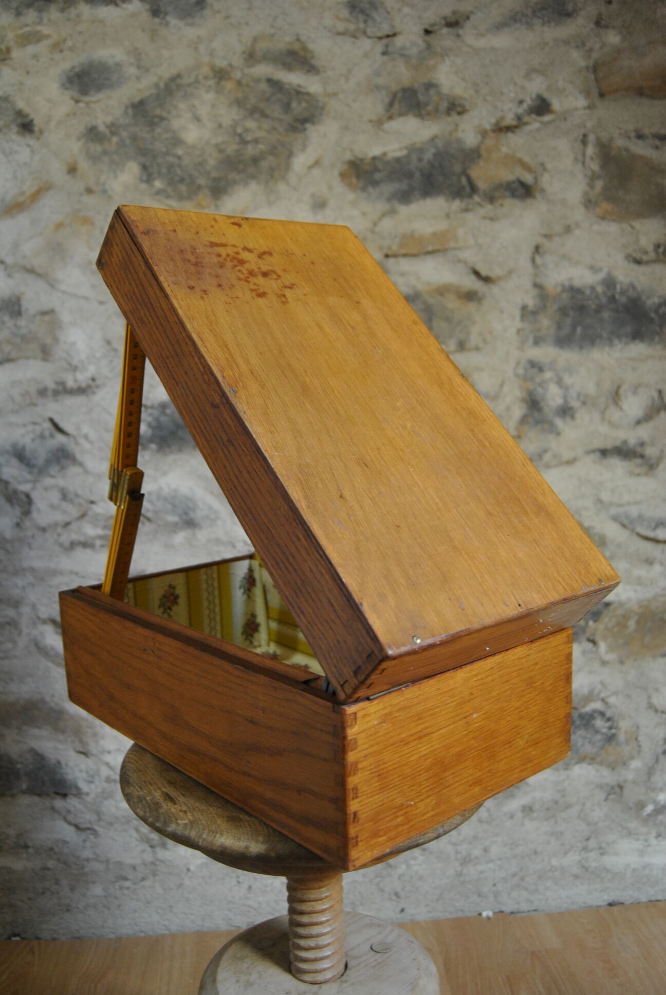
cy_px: 498
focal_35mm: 33
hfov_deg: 40.1
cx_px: 333
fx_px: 913
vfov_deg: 57.2
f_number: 3.5
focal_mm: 22
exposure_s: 1/30
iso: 450
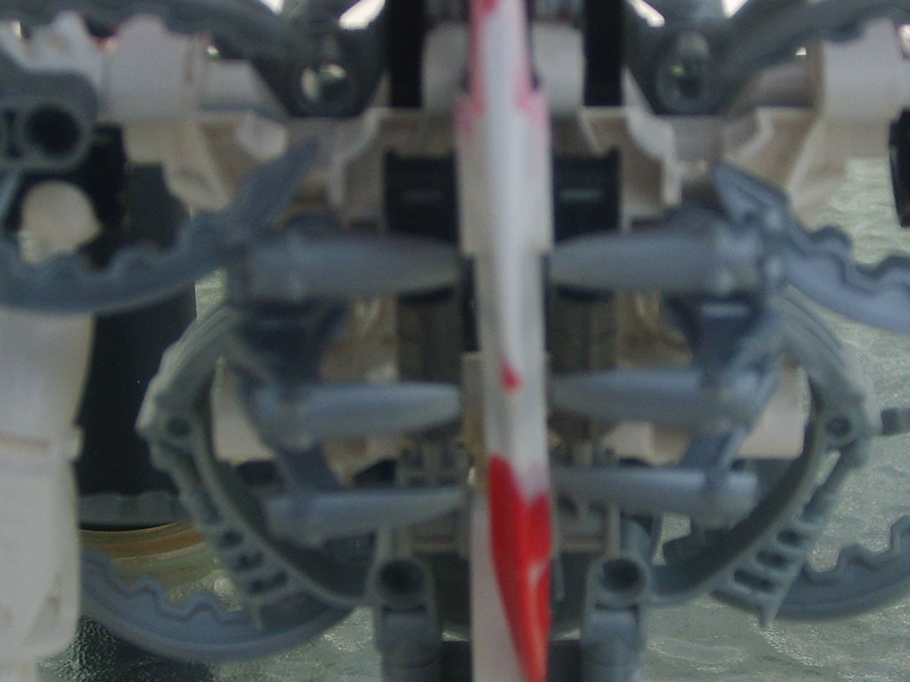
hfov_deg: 22.0
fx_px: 2340
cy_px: 302
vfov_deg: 16.6
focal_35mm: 89
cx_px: 496
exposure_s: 1/500
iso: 50
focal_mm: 7.2
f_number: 3
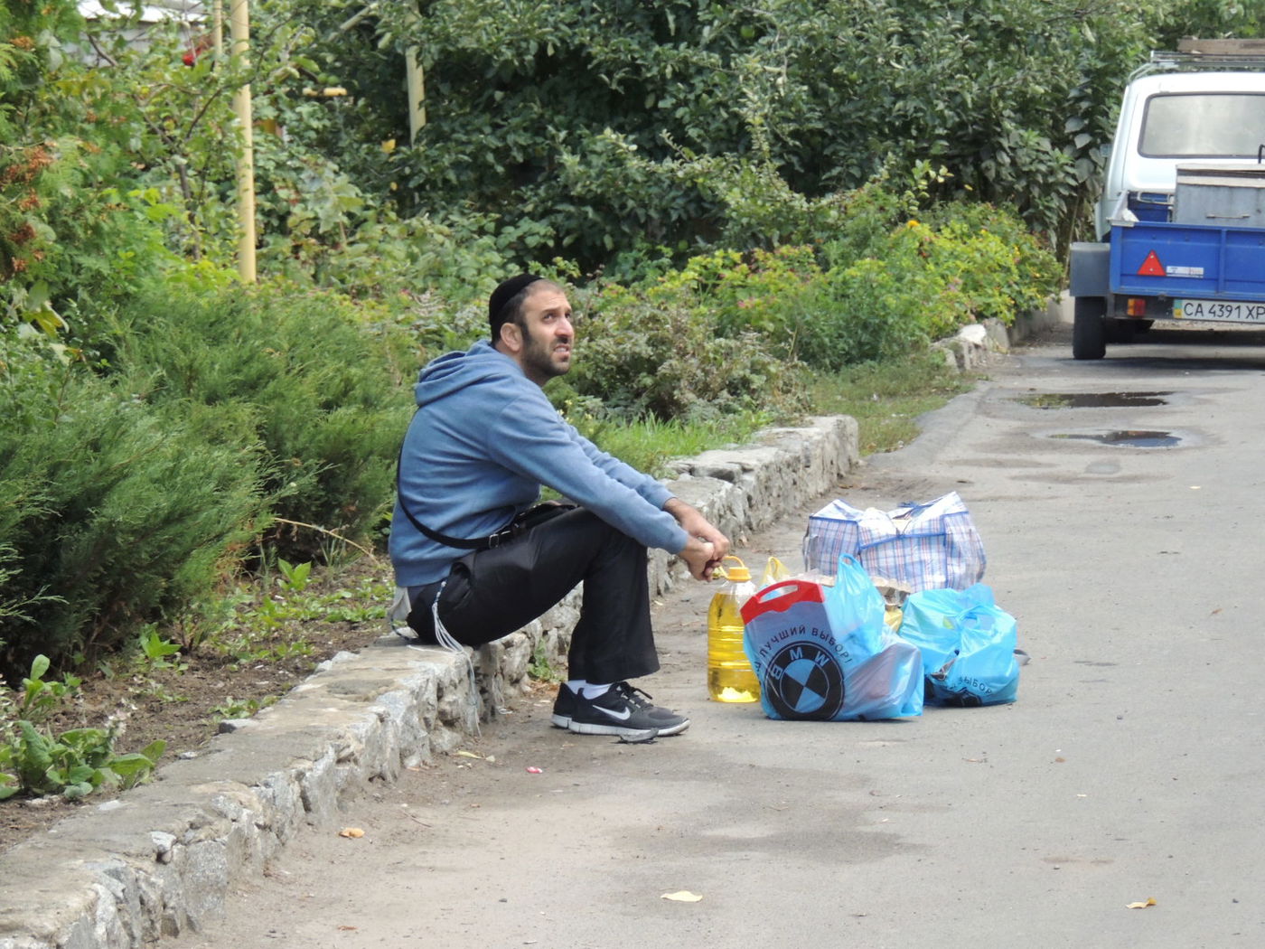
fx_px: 6212
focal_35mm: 170
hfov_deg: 11.6
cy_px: 474
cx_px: 632
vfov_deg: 8.7
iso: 400
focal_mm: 30.3
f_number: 4.5
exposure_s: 1/320
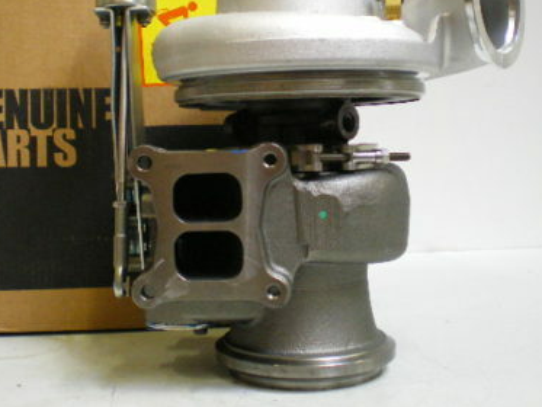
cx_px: 224
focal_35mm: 52
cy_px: 133
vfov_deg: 27.9
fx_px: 814
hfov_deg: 36.7
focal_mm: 6.3
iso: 400
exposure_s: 1/10
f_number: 3.1
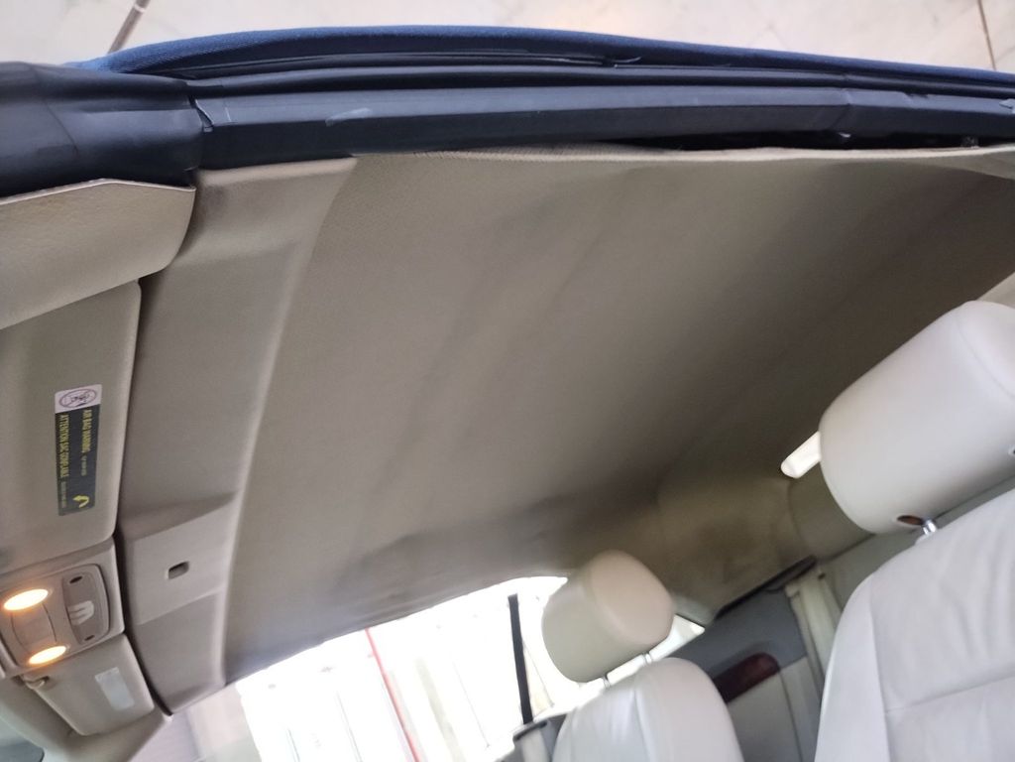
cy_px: 381
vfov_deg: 54.9
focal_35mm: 25
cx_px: 508
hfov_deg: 69.4
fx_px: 733
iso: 108
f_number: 1.7
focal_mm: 4.71
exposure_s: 1/60
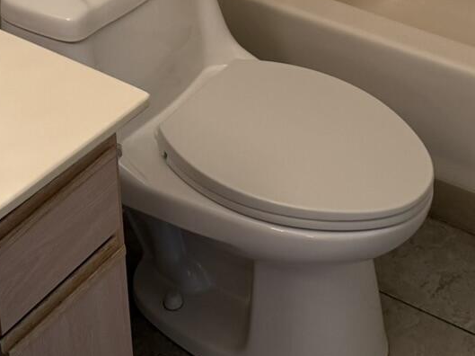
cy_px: -209
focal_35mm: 93
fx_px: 1275
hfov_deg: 21.1
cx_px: 259
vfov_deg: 14.6
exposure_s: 1/60
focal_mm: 6.76
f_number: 1.78
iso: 160
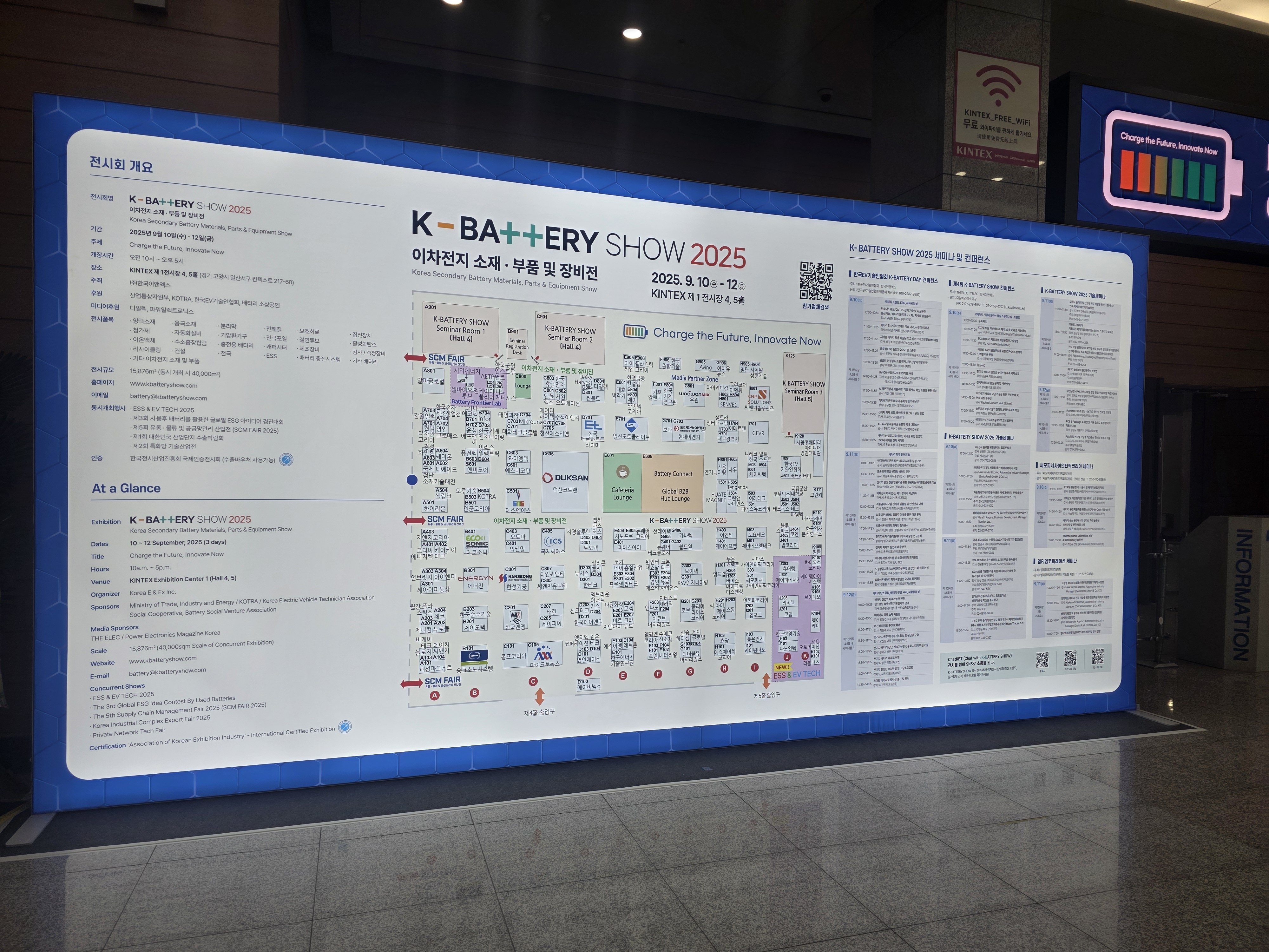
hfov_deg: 73.9
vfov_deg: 58.9
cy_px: 476
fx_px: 843
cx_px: 634
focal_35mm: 23
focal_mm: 6.3
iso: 25
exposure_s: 1/120
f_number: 1.7
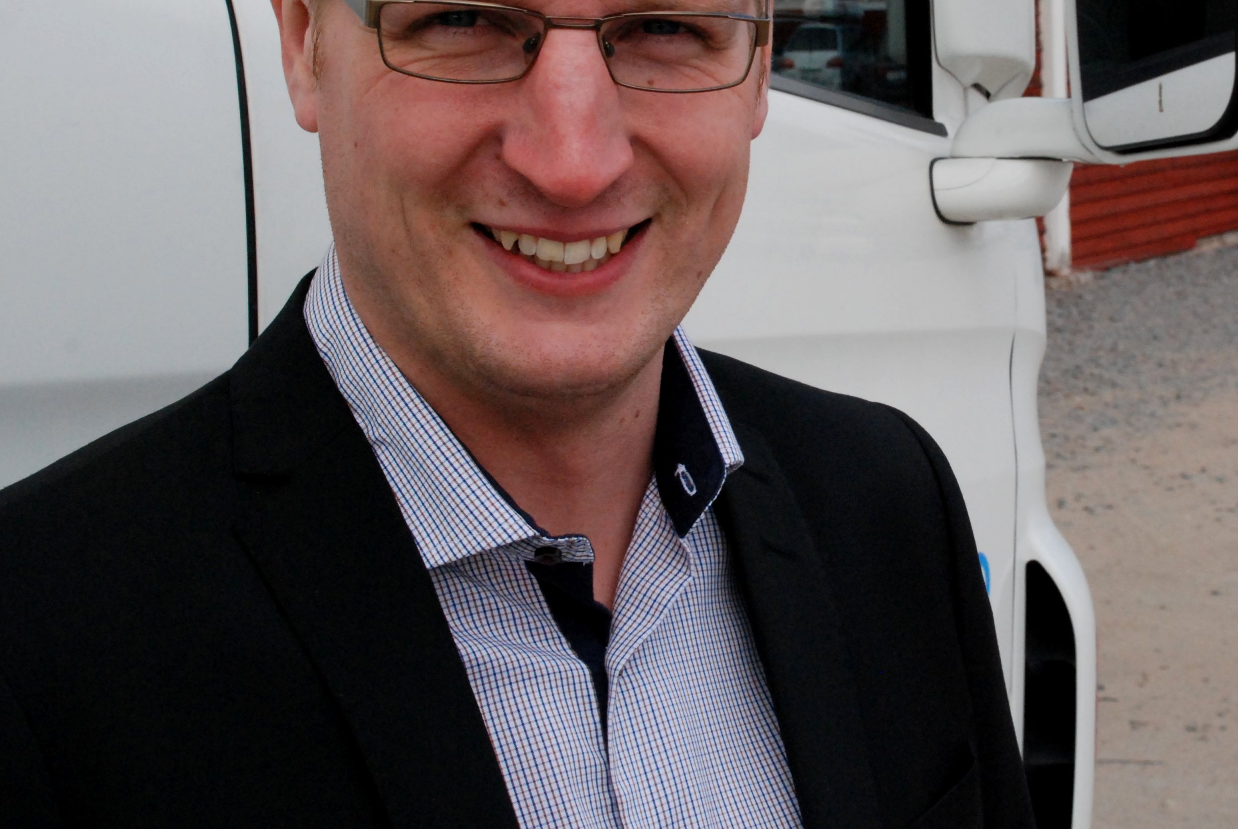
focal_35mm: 75
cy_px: 253
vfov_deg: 18.2
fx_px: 2582
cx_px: 854
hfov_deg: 26.8
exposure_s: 1/500
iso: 1000
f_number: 11
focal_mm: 32
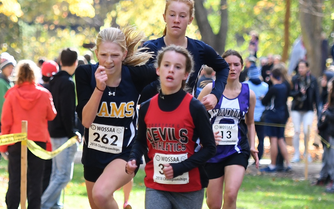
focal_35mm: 162
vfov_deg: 8.1
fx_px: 1470
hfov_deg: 13.0
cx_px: 167
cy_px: 104
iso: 560
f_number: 2.8
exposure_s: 1/1000
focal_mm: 105
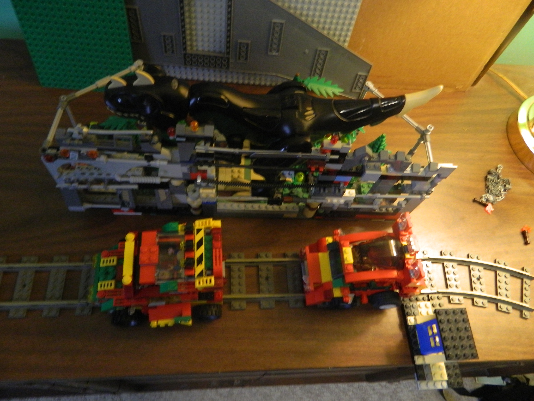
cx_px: 267
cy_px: 200
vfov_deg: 54.9
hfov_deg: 69.4
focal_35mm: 25
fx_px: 386
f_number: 3.1
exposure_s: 1/20
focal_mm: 4.5
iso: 400
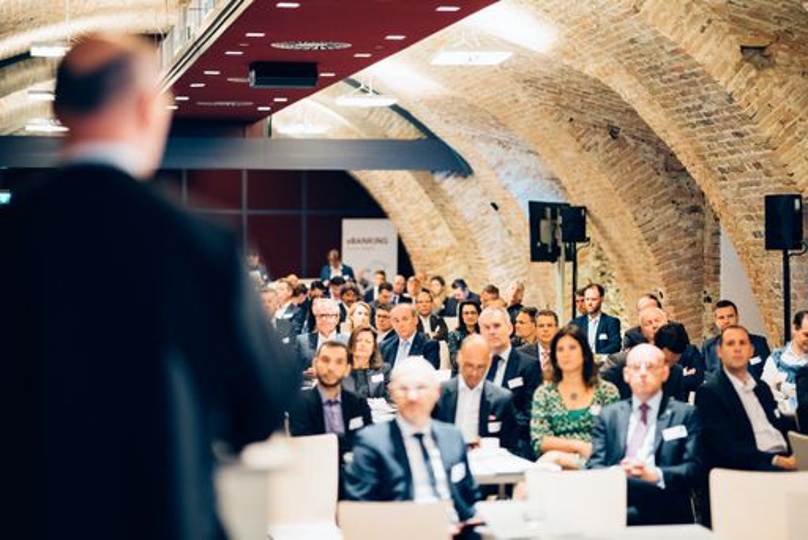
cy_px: 270
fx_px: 1909
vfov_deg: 16.1
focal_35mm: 85
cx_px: 404
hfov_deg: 23.9
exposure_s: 1/320
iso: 2000
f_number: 1.4
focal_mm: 85
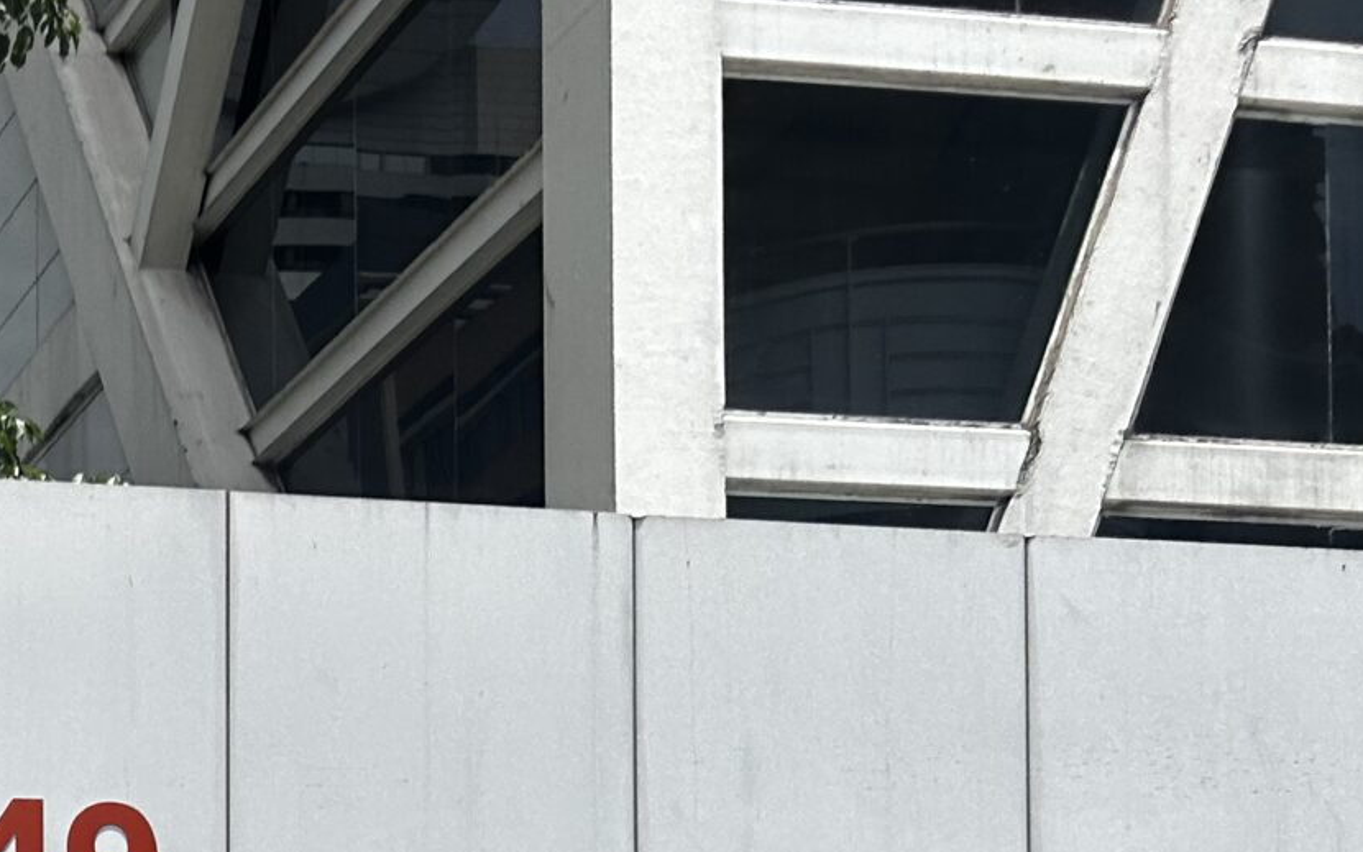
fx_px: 3158
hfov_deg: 21.8
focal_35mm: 85
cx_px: -429
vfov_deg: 13.8
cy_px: 1507
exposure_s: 1/9434
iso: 50
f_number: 1.5
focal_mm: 5.7
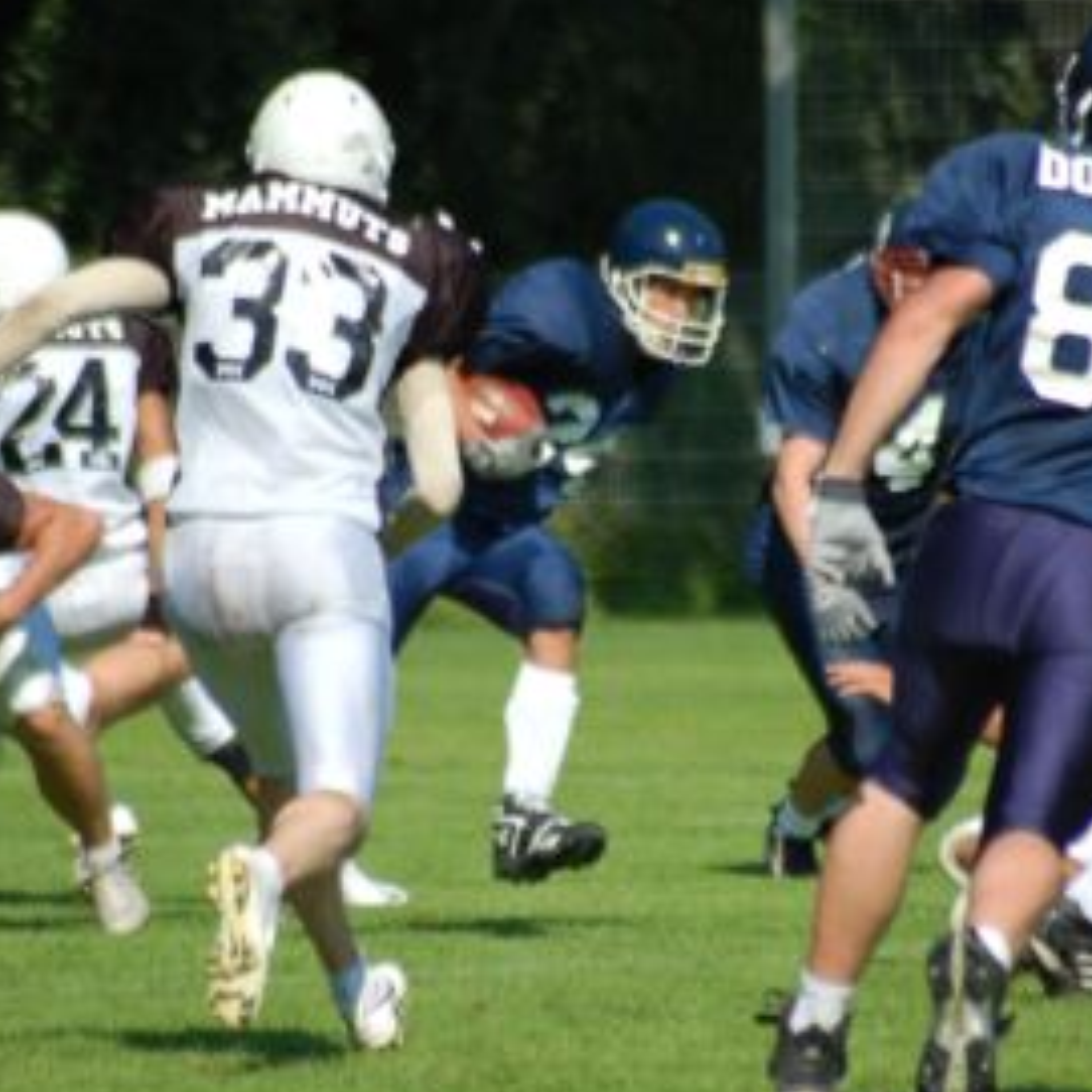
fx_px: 22770
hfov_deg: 2.7
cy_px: 592
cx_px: 578
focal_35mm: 638
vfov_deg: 2.7
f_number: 5.6
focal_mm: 300
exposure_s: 1/1000
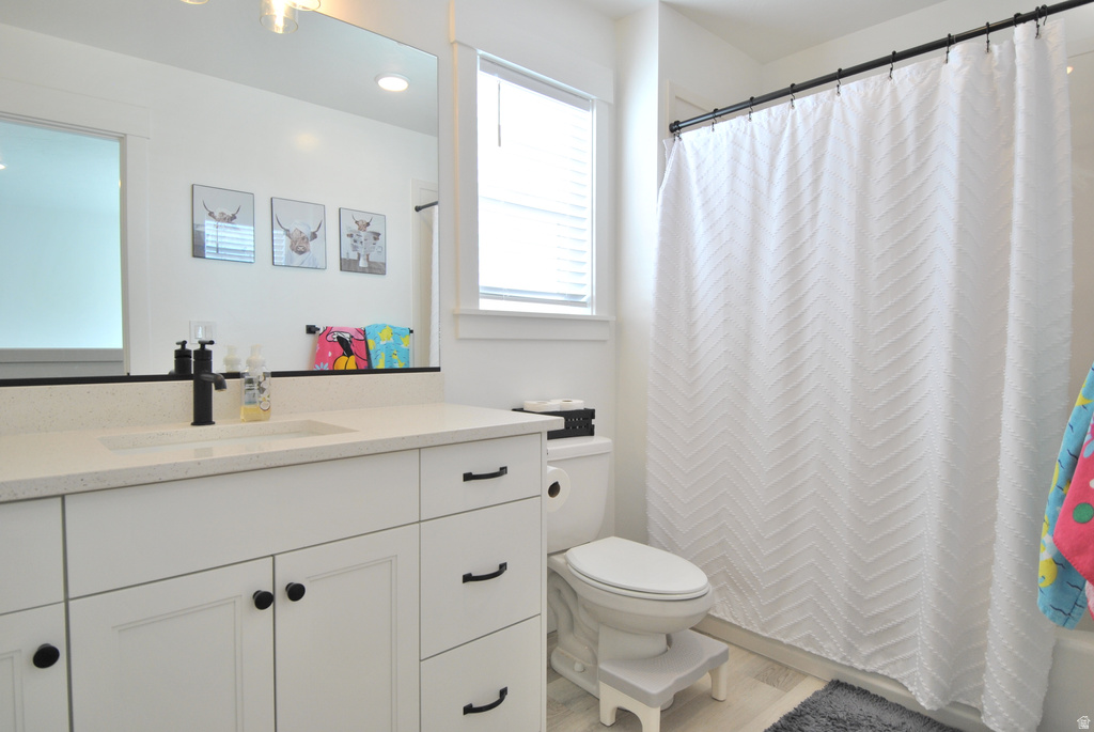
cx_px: 547
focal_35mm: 20
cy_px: 366
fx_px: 593
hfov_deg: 85.4
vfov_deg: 63.3
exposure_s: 1/100
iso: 200
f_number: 5
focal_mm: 13
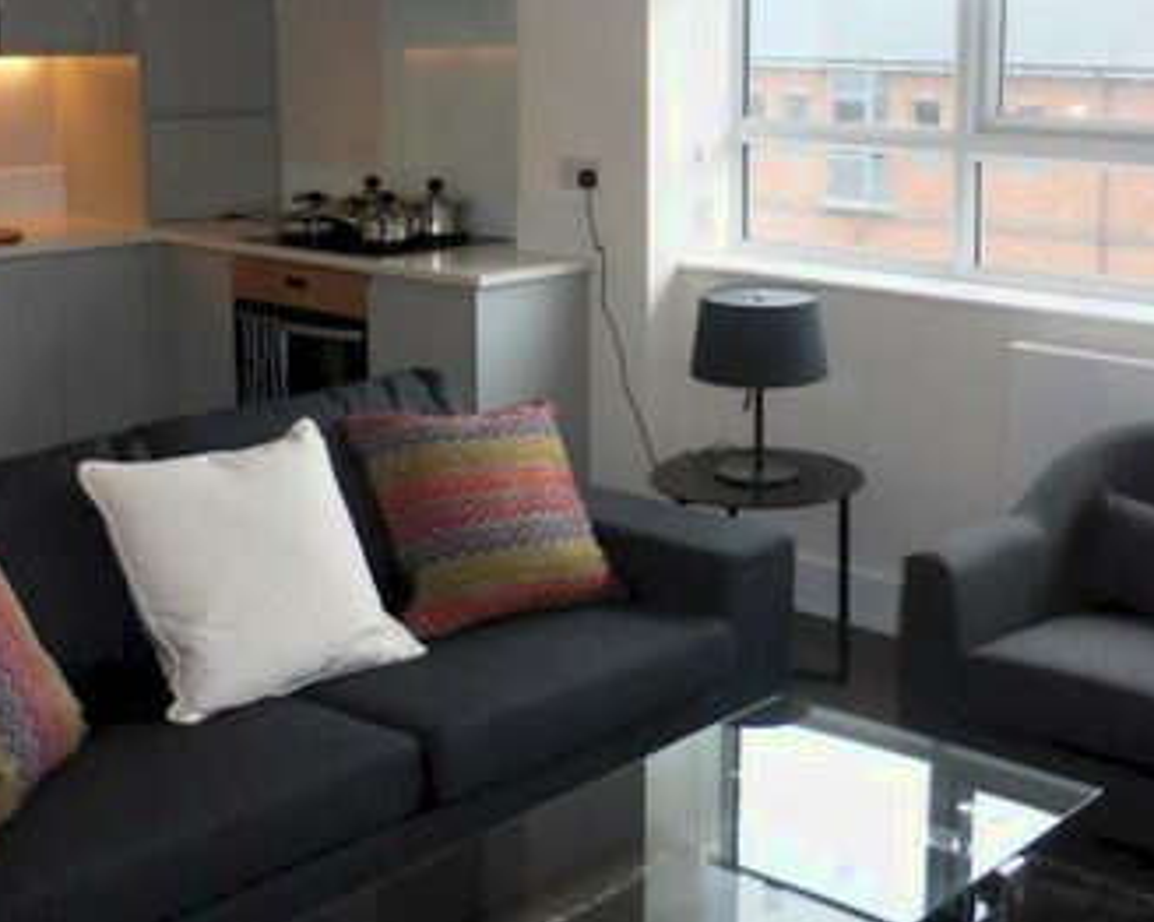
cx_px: 679
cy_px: 326
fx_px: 1707
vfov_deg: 30.1
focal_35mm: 50
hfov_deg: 37.2
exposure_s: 1/60
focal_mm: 4.3
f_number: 3.3
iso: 250
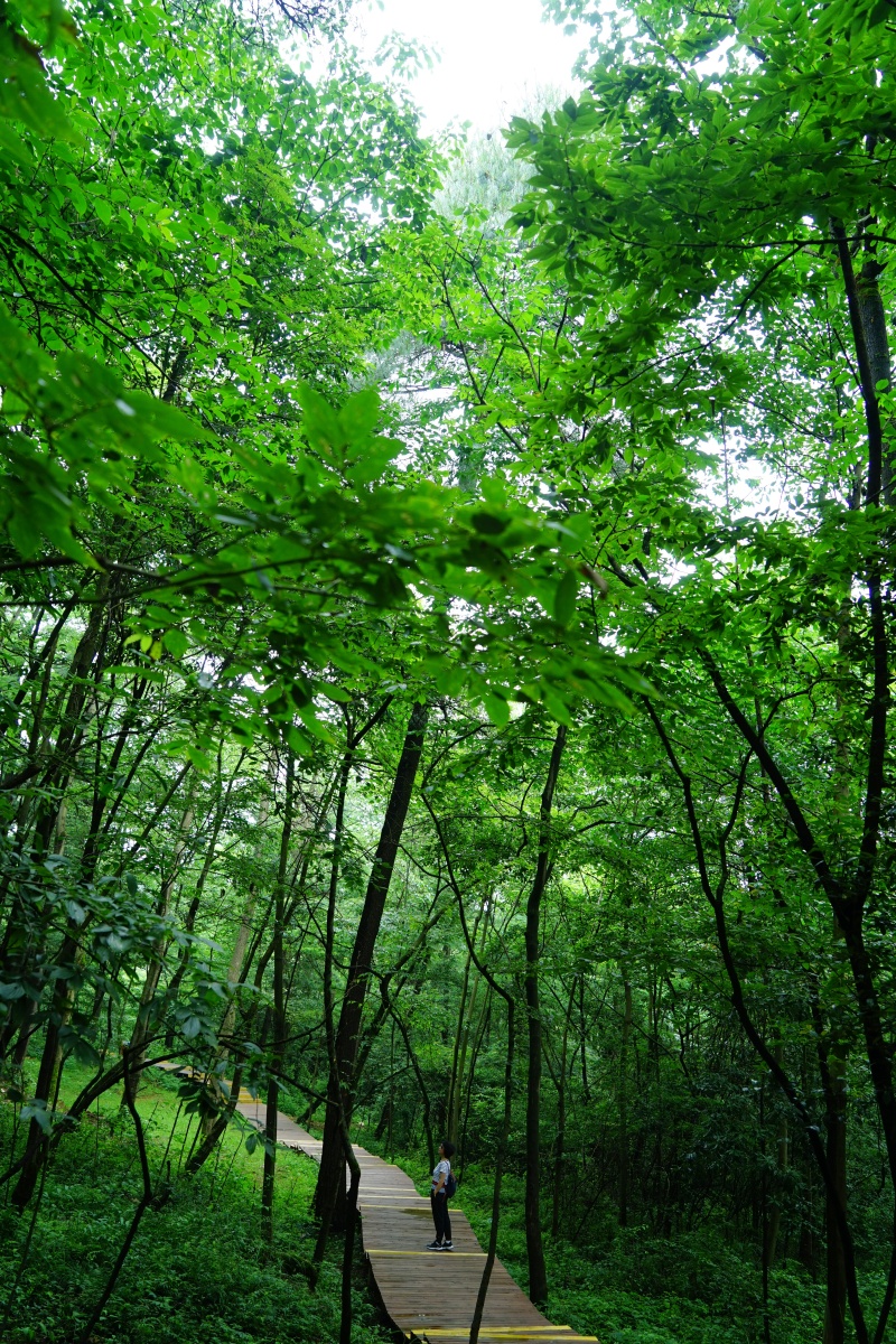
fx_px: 1008
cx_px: 448
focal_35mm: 27
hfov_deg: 47.9
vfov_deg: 67.4
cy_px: 672
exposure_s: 1/60
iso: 320
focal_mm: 27
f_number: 4
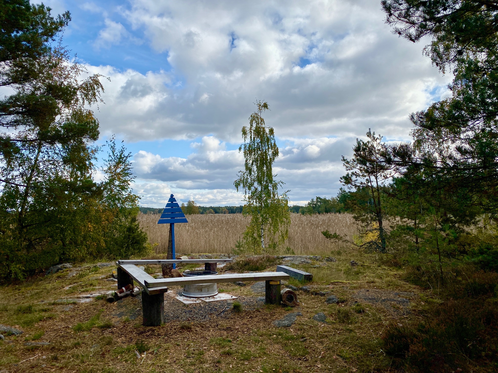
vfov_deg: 53.1
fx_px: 374
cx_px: 249
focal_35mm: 26
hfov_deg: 67.3
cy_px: 186
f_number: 1.8
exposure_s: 1/2315
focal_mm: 4.25
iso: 32
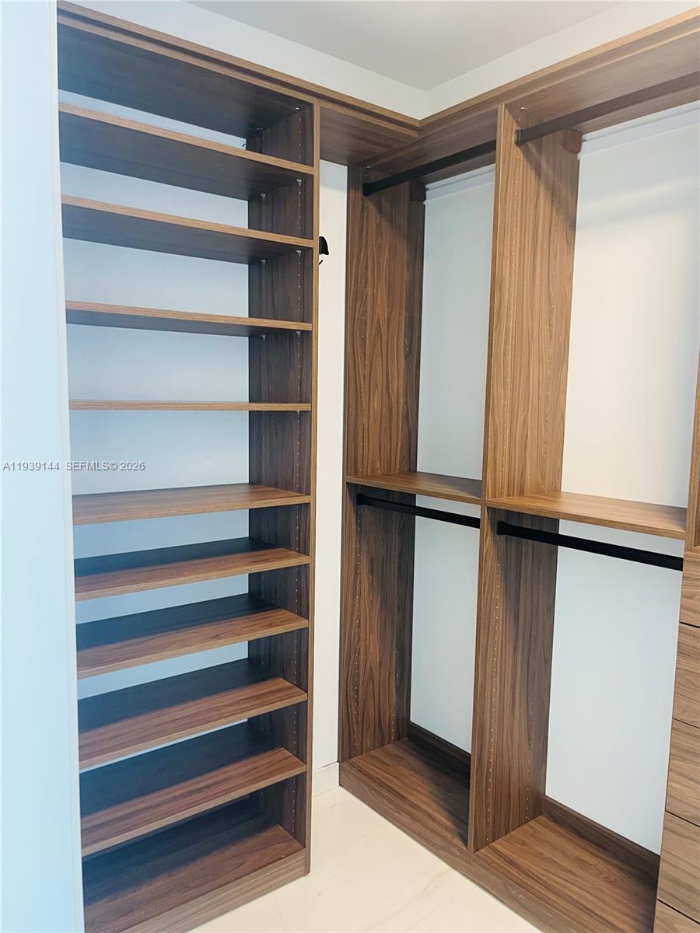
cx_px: 350
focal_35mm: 25
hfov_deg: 54.9
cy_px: 466
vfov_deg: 69.4
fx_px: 674
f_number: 1.6
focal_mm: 5.1
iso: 200
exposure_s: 1/60
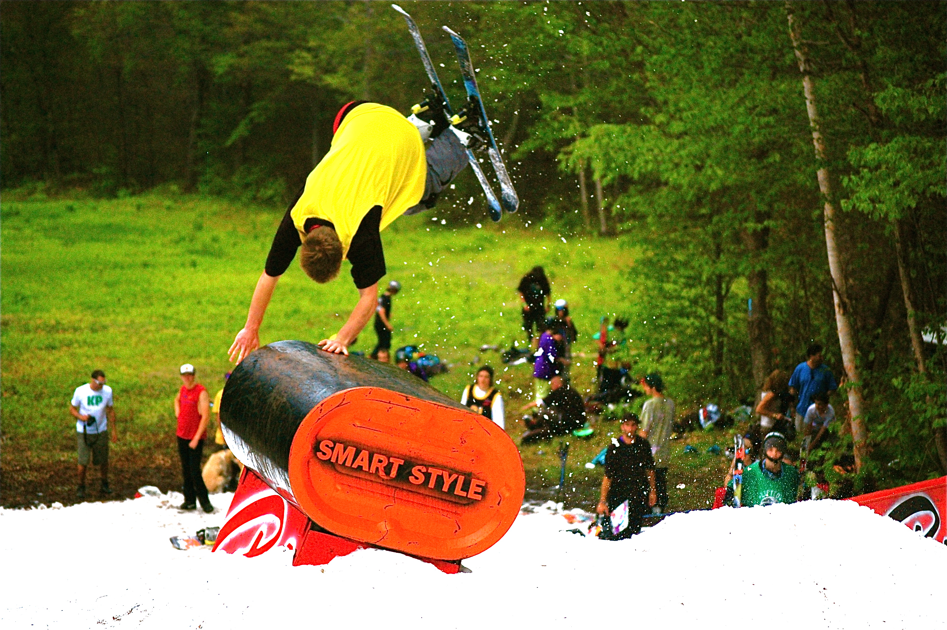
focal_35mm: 123
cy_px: 315
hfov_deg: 16.7
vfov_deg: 11.1
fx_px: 3233
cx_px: 474
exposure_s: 1/1250
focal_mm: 82
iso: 800
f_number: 4.5
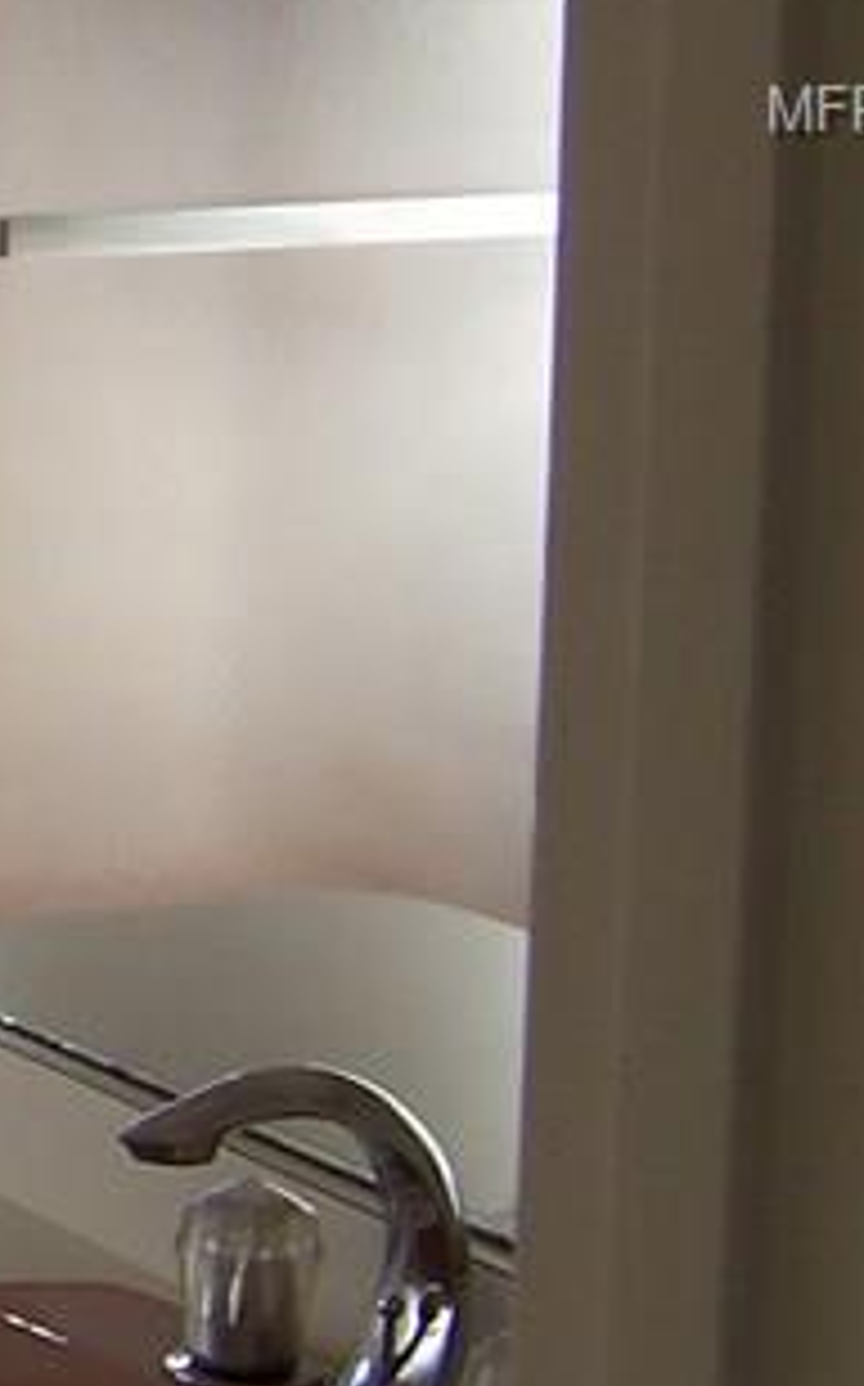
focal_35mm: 127
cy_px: 112
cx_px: -1264
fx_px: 4794
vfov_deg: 16.2
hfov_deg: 9.2
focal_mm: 5.6
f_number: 3.4
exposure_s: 1/180
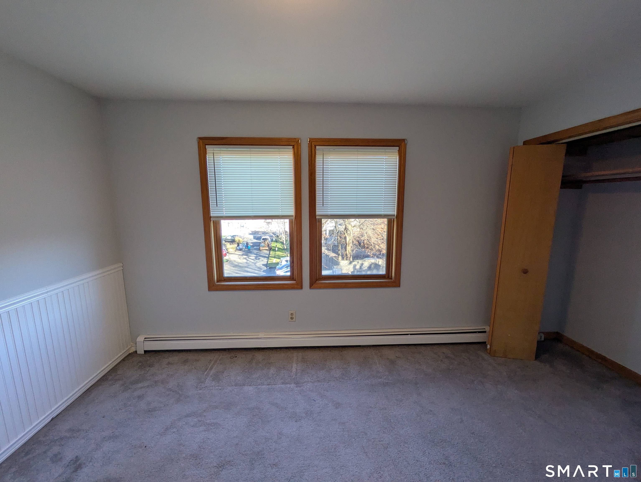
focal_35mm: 14
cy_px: 241
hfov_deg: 102.0
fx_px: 259
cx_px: 320
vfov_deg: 85.7
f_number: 2.2
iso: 58
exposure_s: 1/120
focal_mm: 1.83
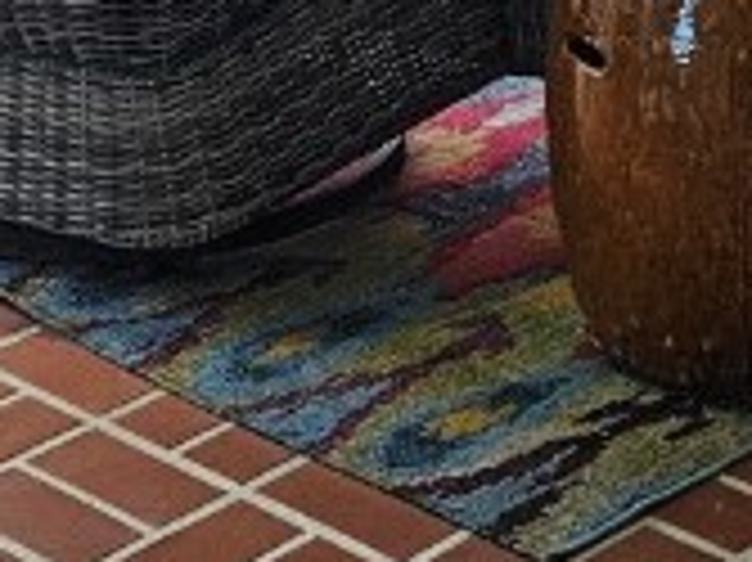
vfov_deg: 10.0
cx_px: 140
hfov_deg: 13.9
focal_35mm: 141
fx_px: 3061
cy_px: -405
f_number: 1.8
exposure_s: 1/180
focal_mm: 5.4
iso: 64
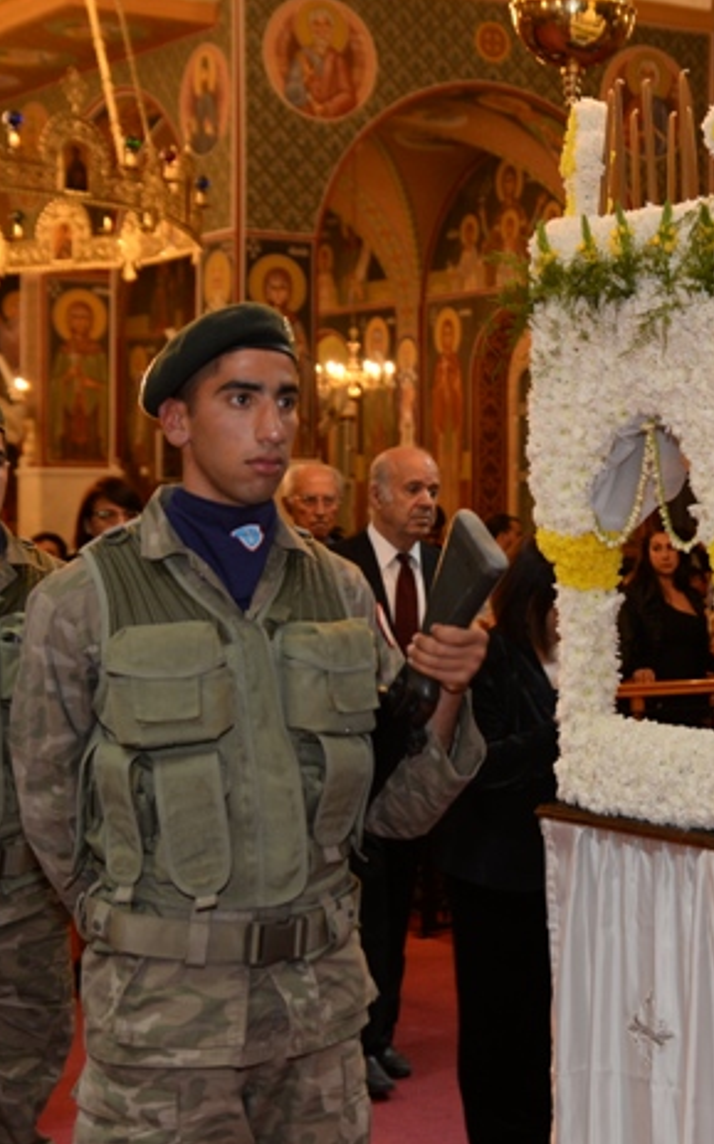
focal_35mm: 74
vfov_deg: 27.8
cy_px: 518
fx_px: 2306
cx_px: 838
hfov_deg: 16.9
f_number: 3.2
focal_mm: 35
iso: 250
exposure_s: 1/30
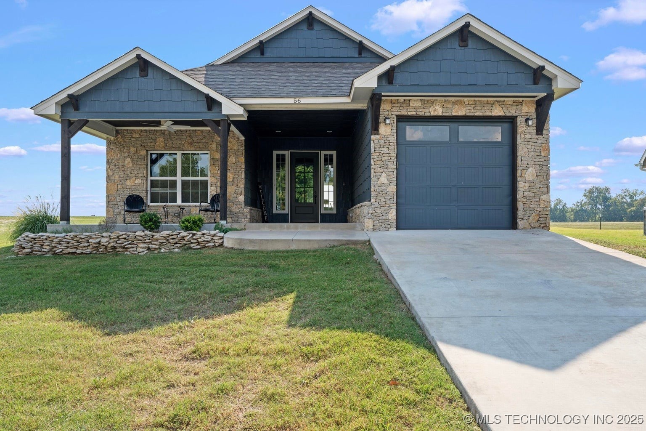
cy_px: 216
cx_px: 323
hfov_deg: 68.8
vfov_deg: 49.1
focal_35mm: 26
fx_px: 472
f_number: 9
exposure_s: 1/60
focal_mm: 26.3
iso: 200
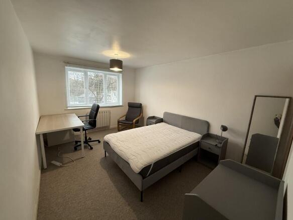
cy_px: 110
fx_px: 118
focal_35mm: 14
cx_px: 146
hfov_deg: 102.1
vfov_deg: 85.7
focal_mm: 2.22
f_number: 2.2
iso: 250
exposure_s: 1/100
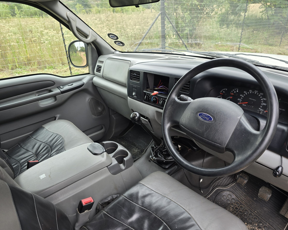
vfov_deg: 58.8
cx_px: 151
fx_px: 205
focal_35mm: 24
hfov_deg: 70.2
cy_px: 115
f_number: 1.7
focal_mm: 6.3
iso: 80
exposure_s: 1/180
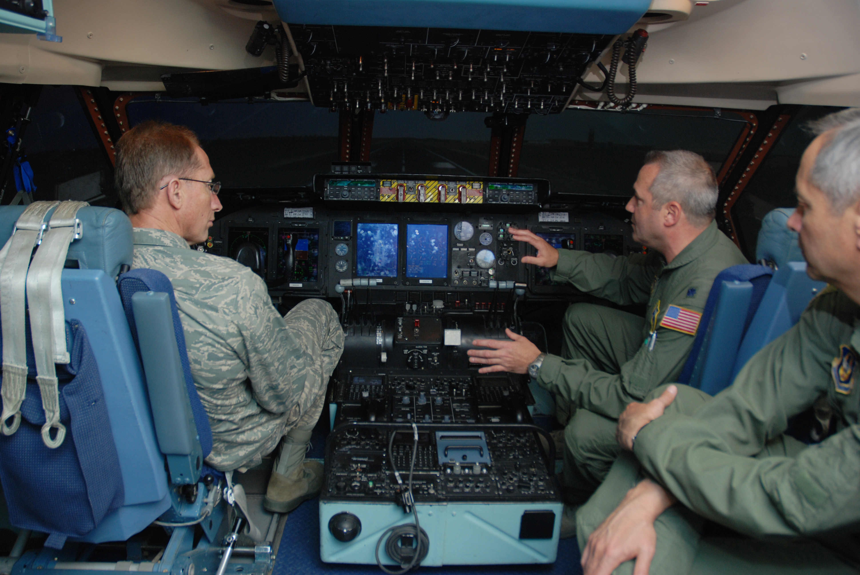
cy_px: 288
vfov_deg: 48.0
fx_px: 646
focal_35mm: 27
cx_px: 430
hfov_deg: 67.3
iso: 200
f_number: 4
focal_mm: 18
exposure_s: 1/60
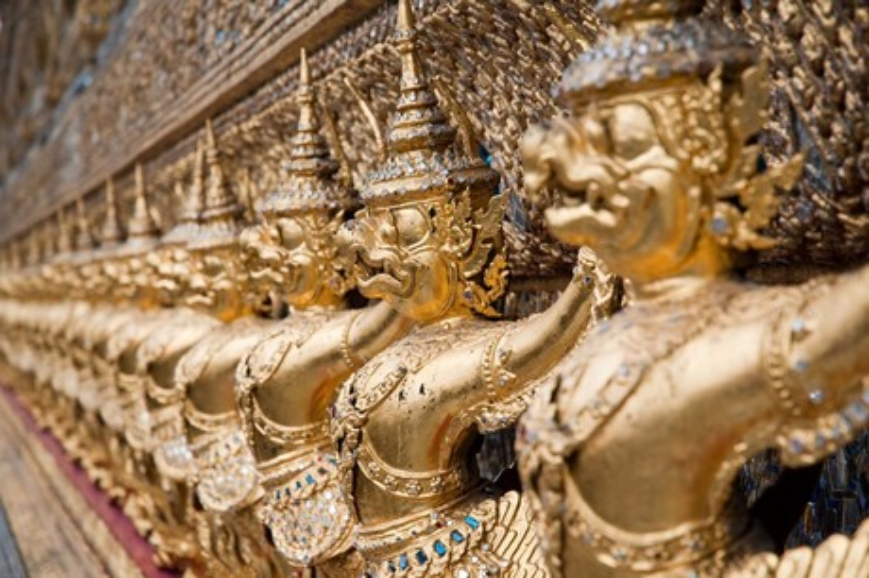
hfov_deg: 19.5
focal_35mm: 105
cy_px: 289
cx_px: 434
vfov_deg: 13.0
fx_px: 2533
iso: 200
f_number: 6.3
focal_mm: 70
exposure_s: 1/160
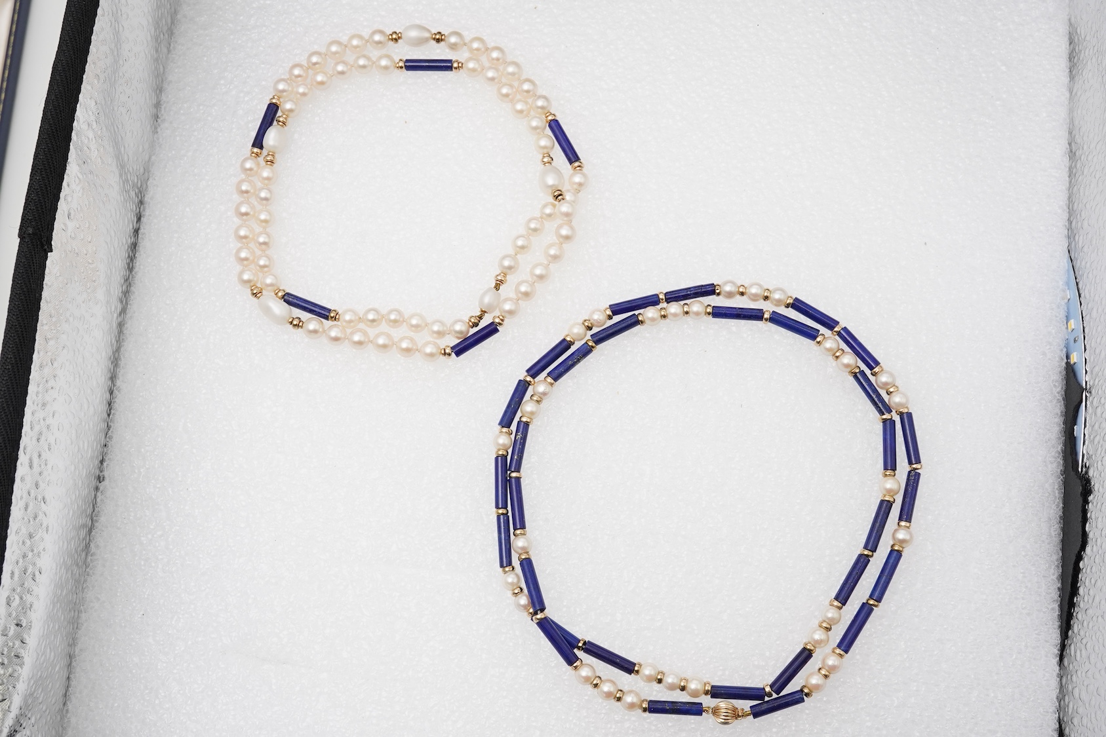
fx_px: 1383
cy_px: 368
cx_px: 553
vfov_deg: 29.9
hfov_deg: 43.6
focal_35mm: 45
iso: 400
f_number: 18
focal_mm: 30
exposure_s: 1/125
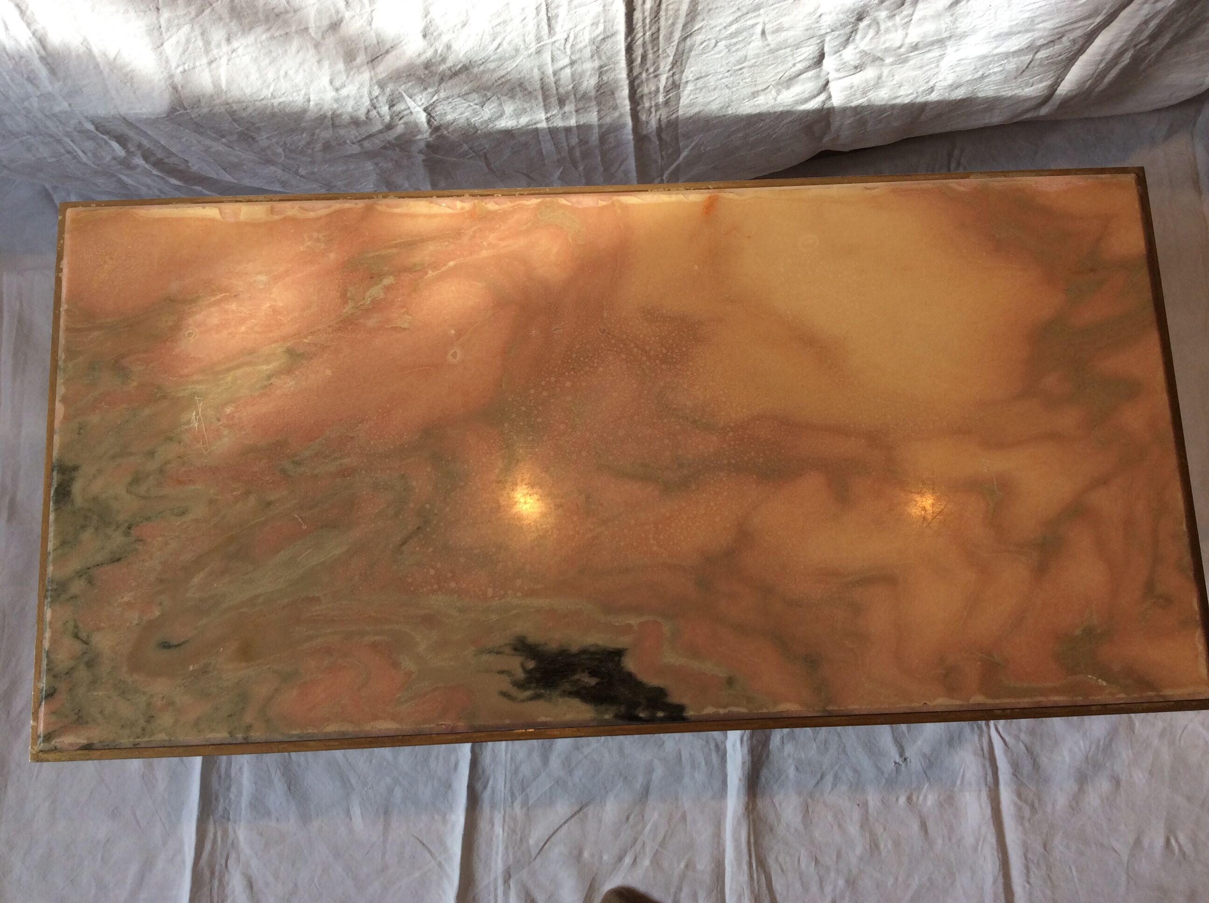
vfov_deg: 44.1
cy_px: 452
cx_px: 604
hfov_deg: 56.9
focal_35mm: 32
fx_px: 1116
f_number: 2.4
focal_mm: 3.3
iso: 32
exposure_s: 1/50
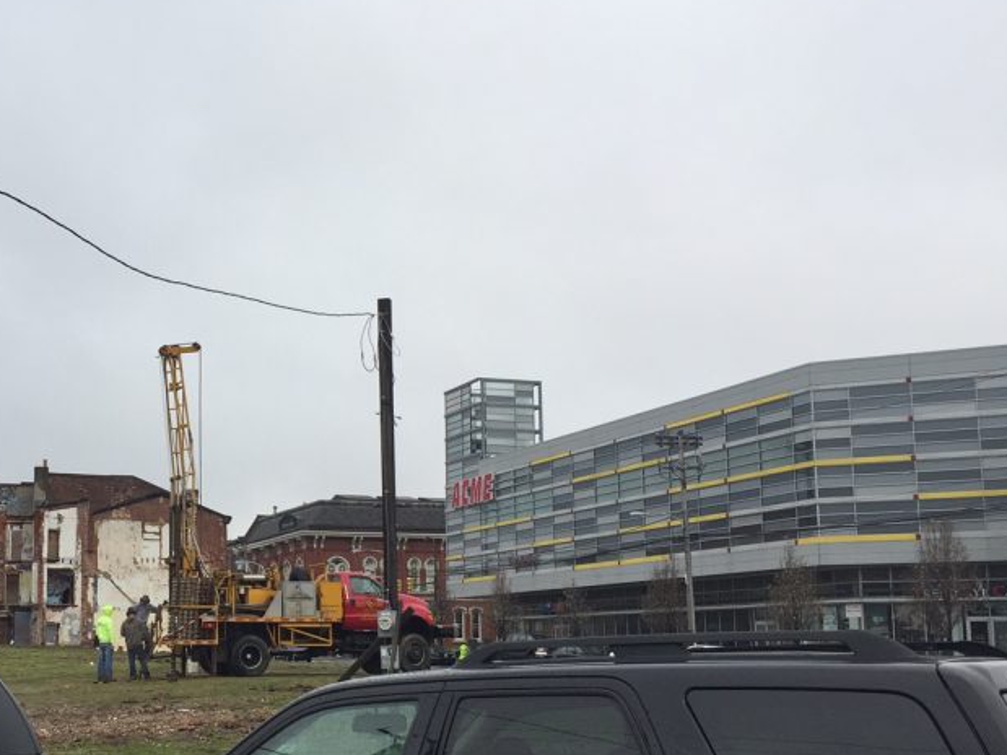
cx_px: 210
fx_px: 1396
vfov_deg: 30.1
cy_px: 474
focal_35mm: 48
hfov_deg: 38.3
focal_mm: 4.15
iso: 32
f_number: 2.2
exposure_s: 1/3597
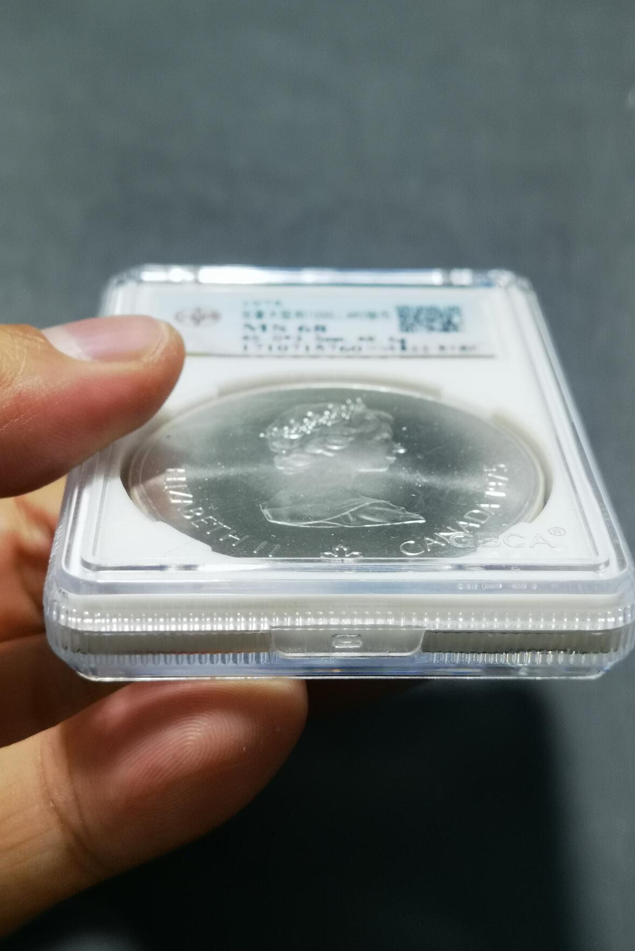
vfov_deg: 34.5
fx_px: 1534
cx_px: 329
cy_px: 470
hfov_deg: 23.4
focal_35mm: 58
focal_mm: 6.67
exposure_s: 1/100
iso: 125
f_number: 1.9
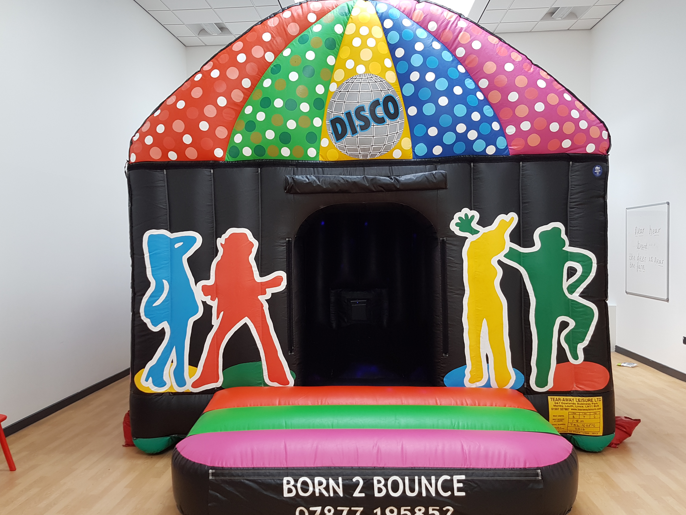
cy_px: 260
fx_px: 555
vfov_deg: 49.7
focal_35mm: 28
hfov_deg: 63.4
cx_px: 356
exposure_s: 1/50
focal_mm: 4.2
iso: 64
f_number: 1.7
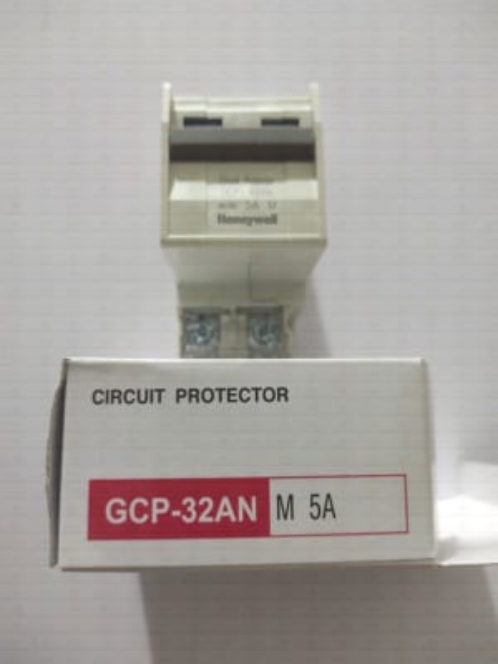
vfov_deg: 69.4
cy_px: 332
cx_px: 249
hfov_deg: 54.9
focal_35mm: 25
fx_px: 480
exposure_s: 1/33
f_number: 1.89
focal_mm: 5.43
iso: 1512
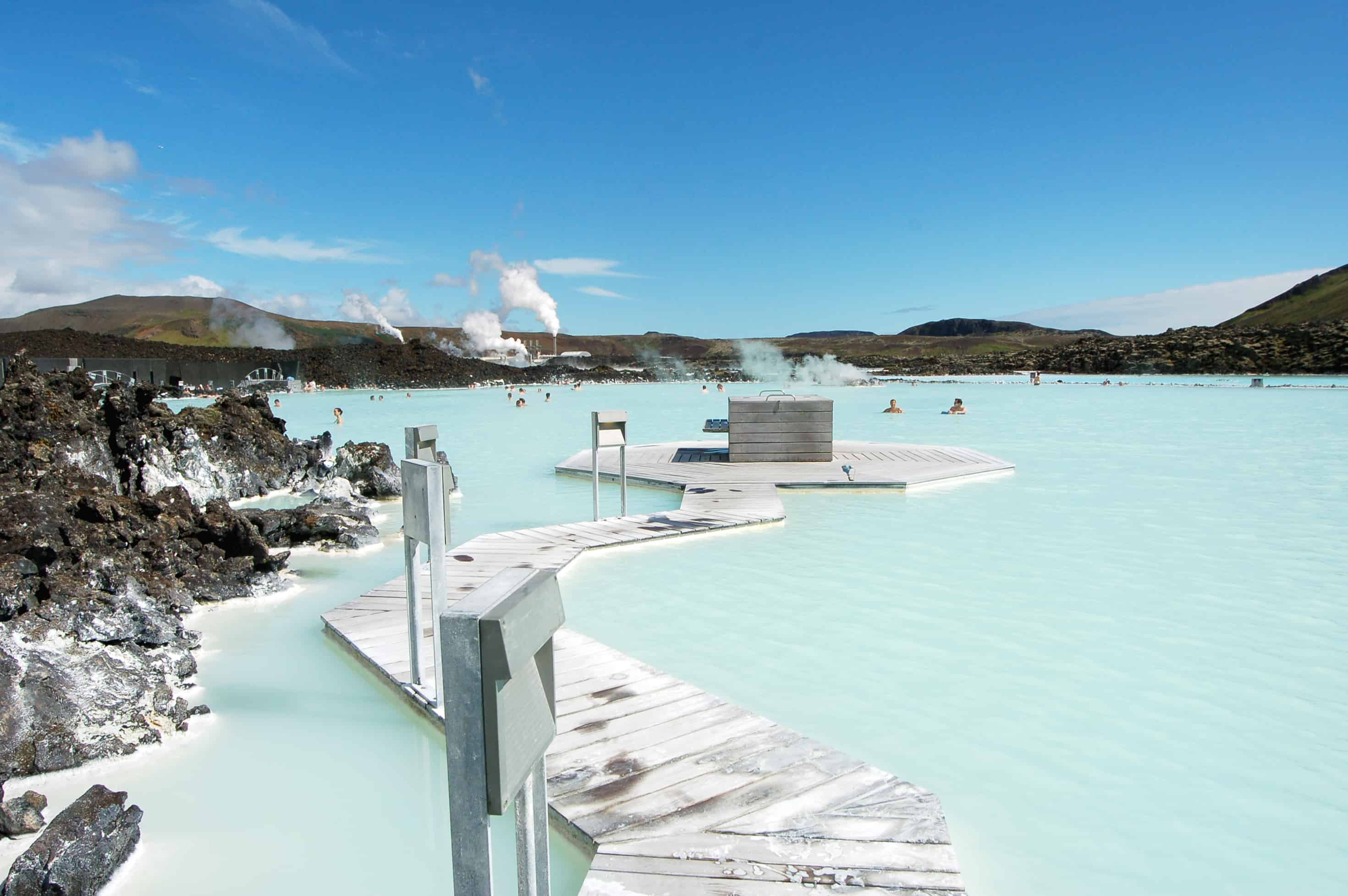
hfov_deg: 77.4
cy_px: 448
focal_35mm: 22
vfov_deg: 56.1
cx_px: 674
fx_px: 842
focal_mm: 15
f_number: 11
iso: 200
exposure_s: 1/640
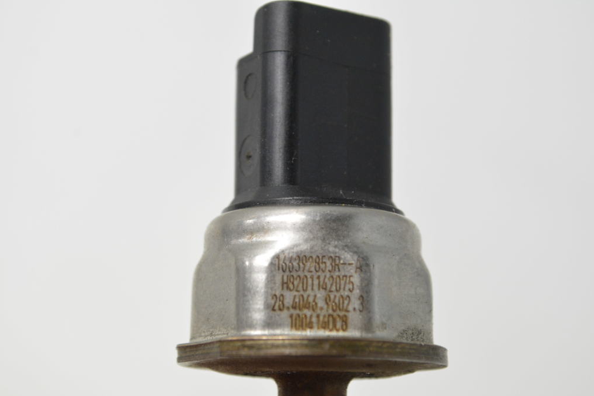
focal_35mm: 84
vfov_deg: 16.3
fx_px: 1377
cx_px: 299
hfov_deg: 24.3
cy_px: 200
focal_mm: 55
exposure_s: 1/250
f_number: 8
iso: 2000
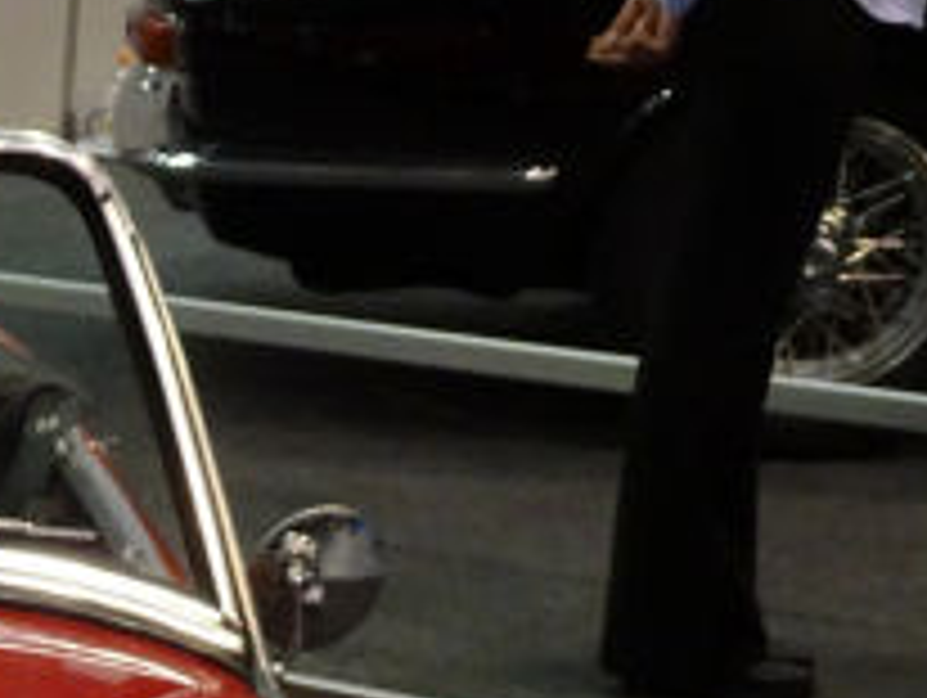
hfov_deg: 12.0
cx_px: -572
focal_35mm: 155
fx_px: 4156
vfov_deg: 9.1
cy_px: 1279
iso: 640
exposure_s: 1/40
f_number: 4
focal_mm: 6.8
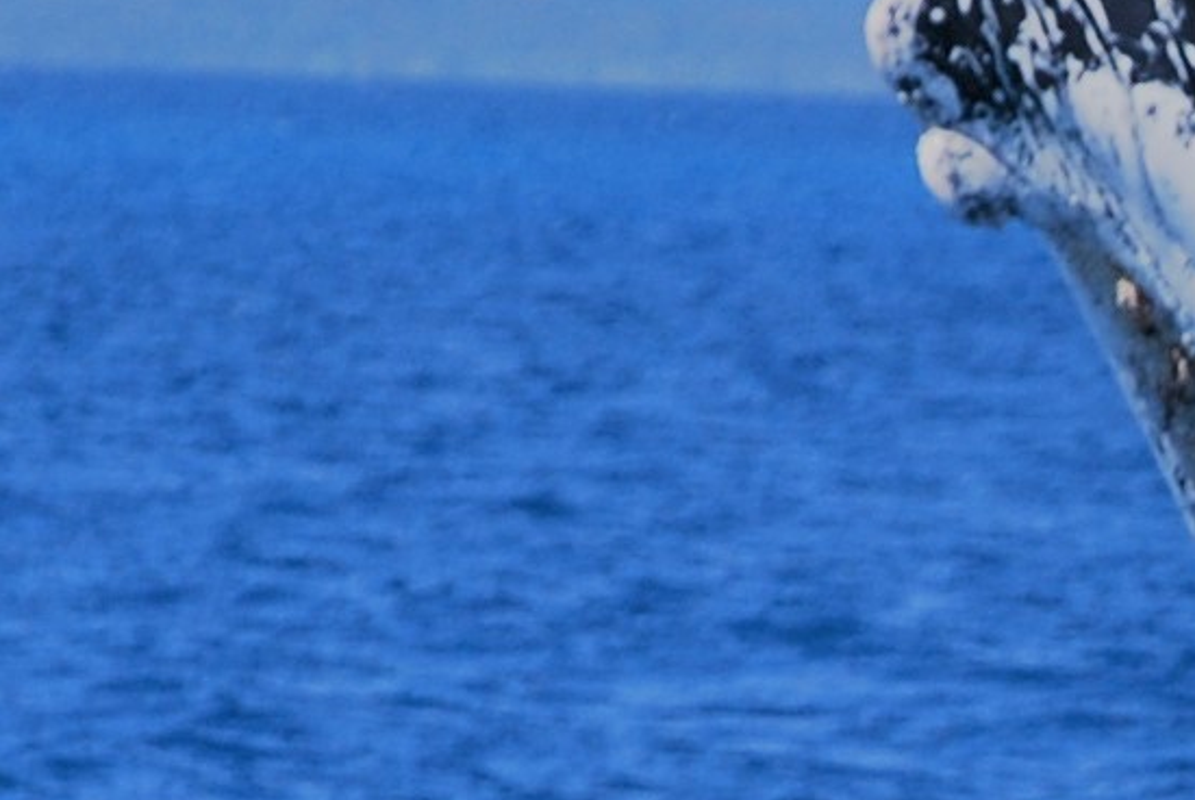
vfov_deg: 1.2
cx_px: 2725
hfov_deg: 1.7
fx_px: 39295
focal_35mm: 1183
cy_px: 1151
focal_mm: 155
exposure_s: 1/1250
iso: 200
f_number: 5
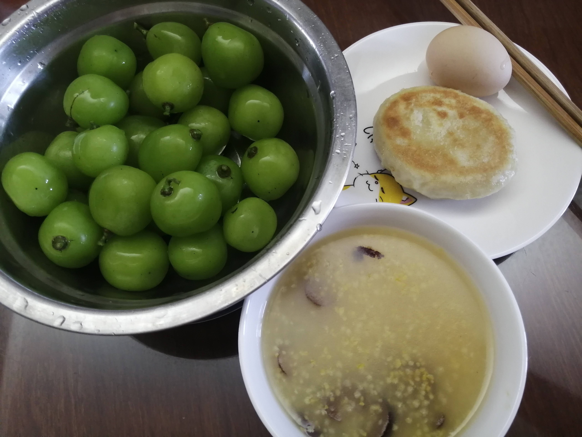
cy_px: 218
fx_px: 454
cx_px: 291
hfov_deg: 65.3
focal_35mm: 27
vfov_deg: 51.4
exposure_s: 1/30
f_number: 1.8
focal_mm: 3.88
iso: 250
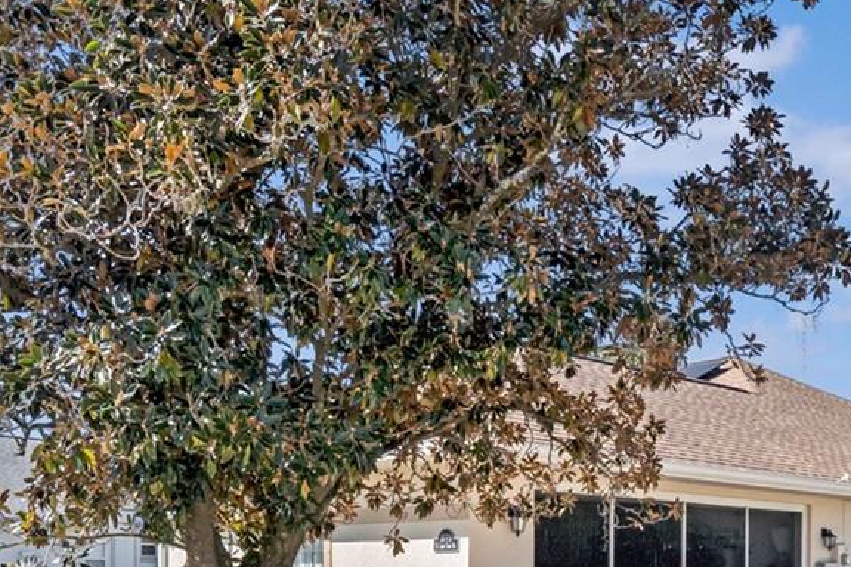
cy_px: 602
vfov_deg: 25.3
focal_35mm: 50
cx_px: 696
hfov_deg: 38.0
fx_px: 1182
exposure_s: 1/400
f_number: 8
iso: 400
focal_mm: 18
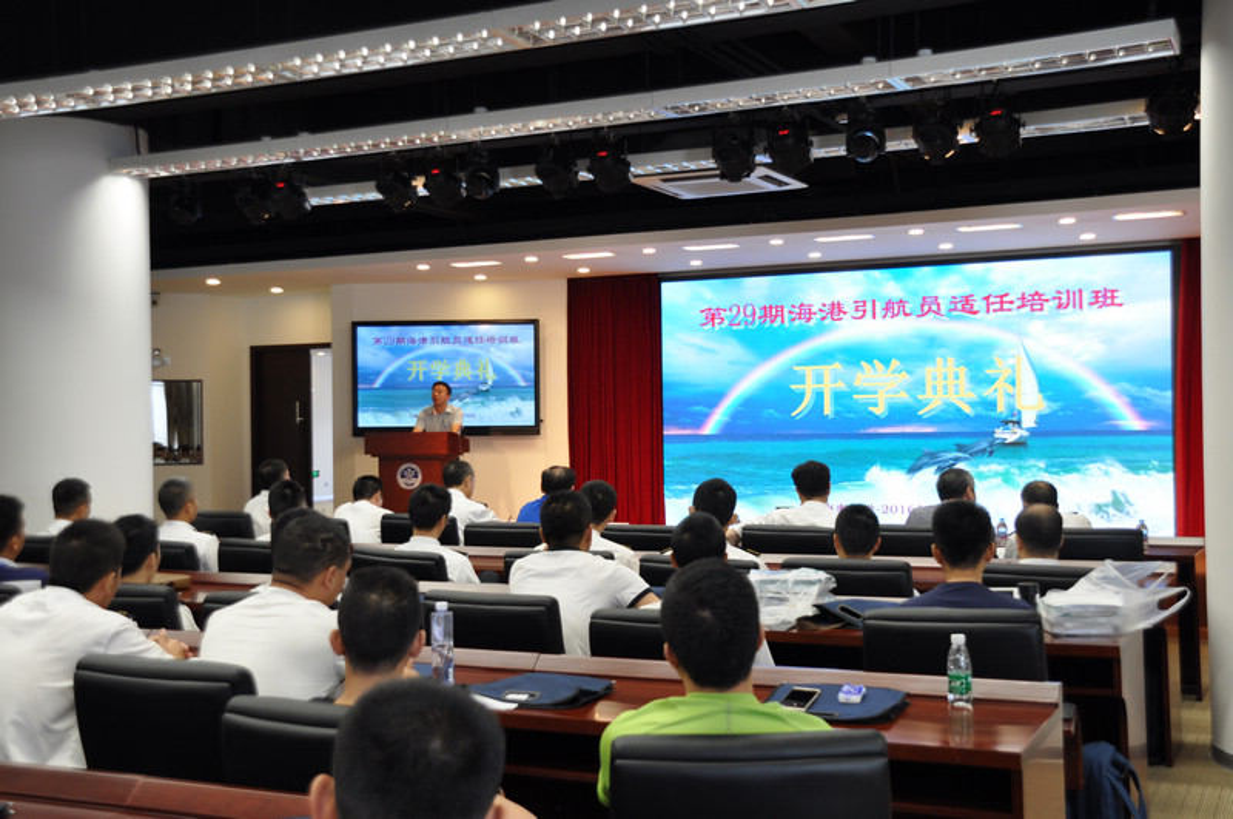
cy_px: 410
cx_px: 616
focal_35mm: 44
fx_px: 1488
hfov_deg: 45.0
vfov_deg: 30.8
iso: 400
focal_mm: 29
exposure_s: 1/30
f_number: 5.6
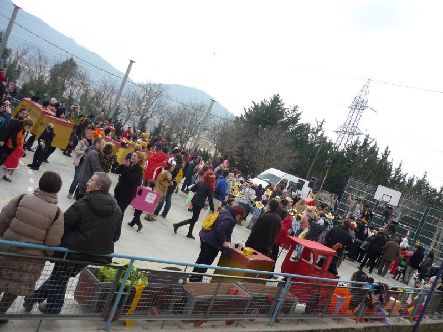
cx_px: 222
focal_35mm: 33
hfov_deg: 55.4
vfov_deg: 42.9
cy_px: 166
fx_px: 422
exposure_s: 1/800
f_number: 2.8
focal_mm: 5.5
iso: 100
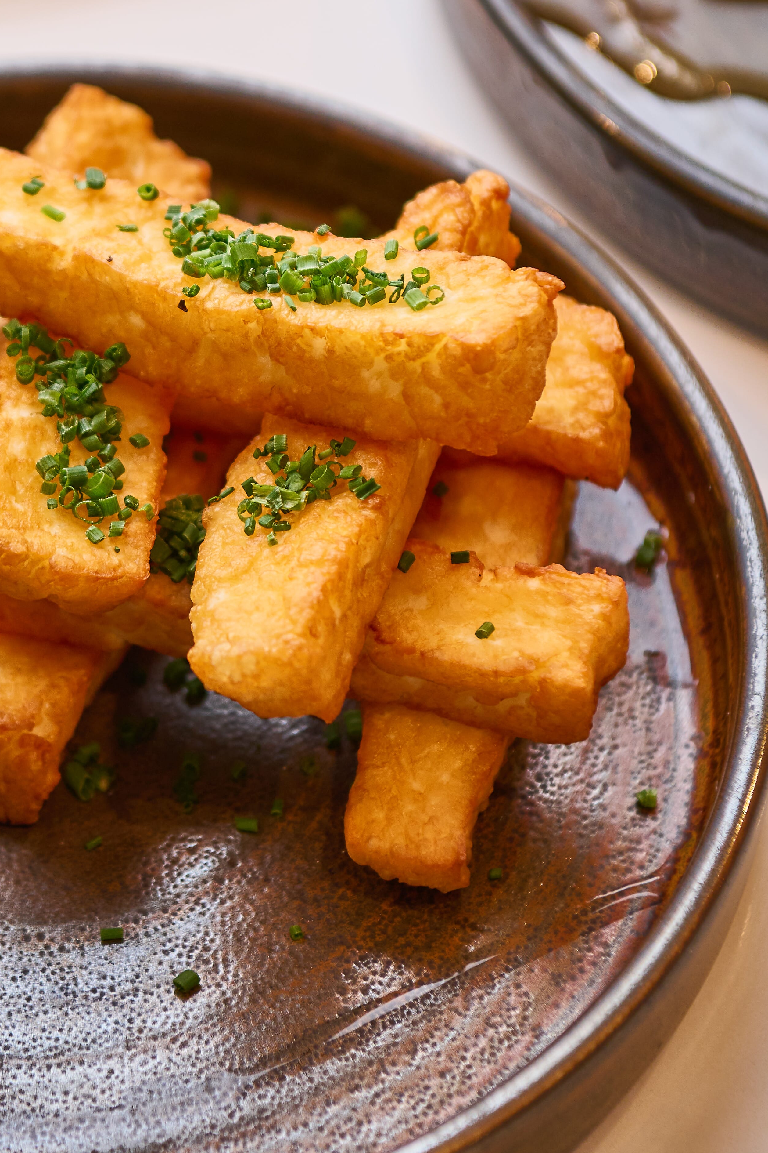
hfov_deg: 8.9
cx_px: -4
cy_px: 346
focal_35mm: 153
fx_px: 4896
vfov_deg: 13.4
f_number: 4.5
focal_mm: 70
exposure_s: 1/200
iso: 200
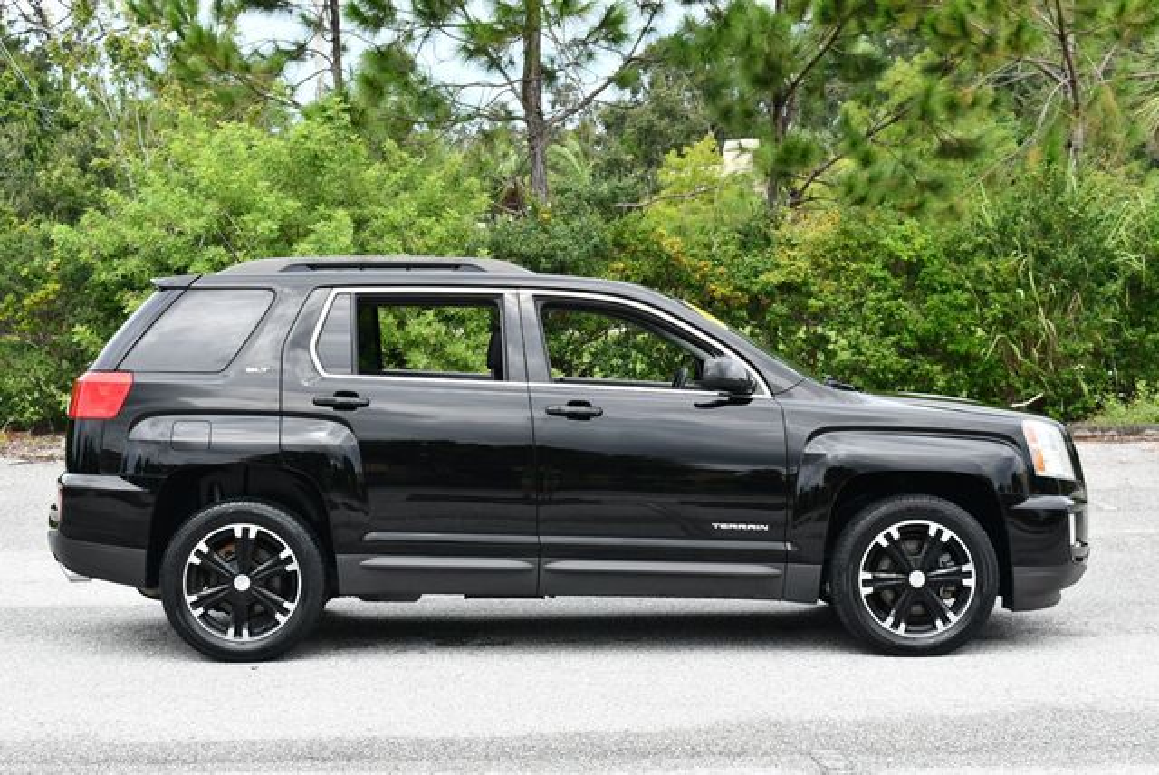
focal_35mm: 68
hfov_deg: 29.6
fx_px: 2191
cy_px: 388
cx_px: 580
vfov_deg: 20.1
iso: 200
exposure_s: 1/250
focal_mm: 34
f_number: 7.1
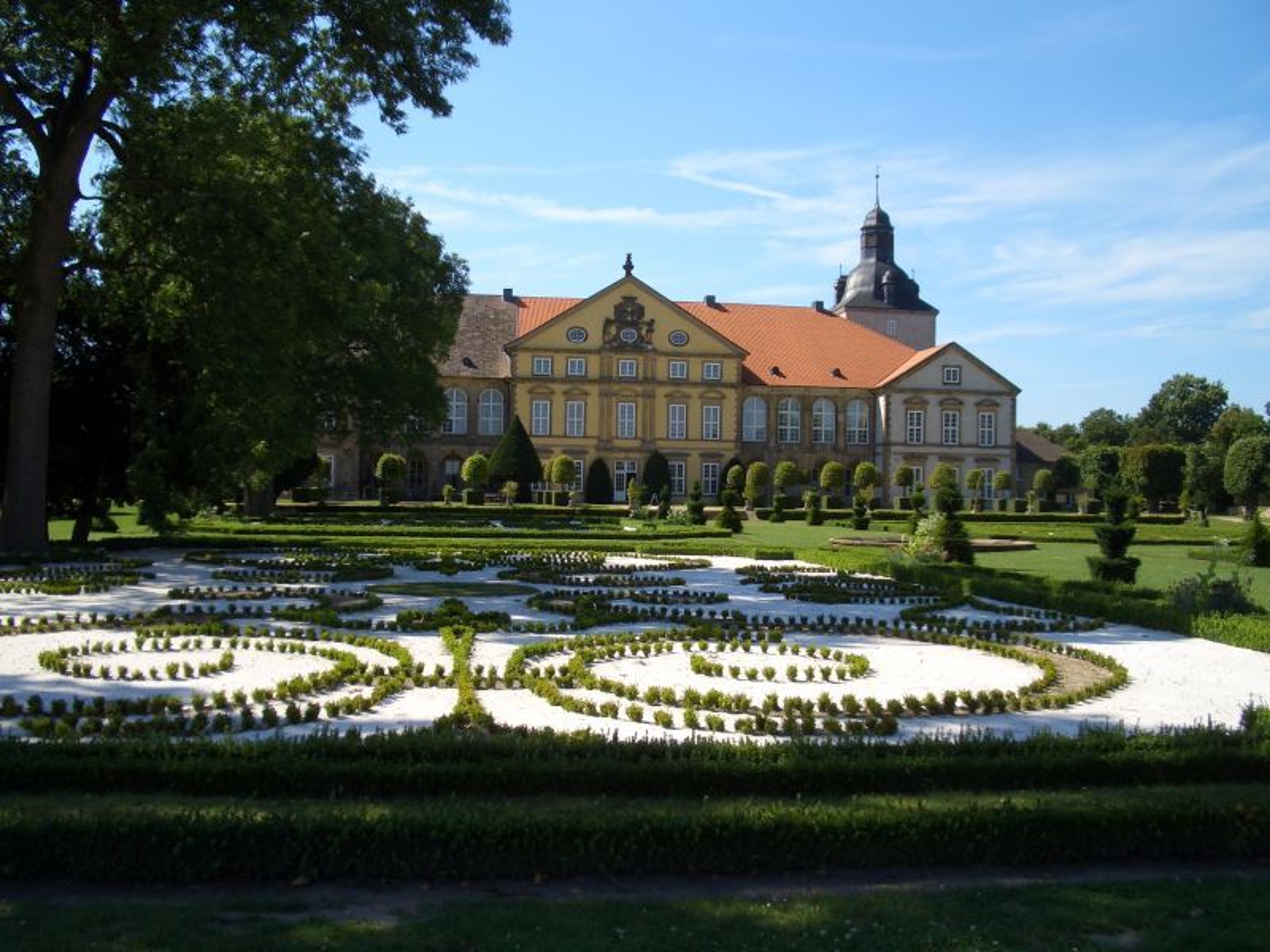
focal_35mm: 35
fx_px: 1284
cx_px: 635
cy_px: 476
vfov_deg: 40.7
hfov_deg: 52.6
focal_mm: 5.8
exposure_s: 1/320
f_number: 4.3
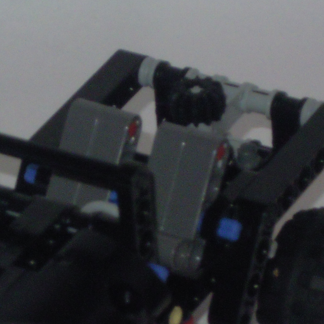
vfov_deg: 5.7
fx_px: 3240
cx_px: 124
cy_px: 322
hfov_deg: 5.7
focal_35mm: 306
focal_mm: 20.3
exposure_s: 1/60
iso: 400
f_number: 5.9
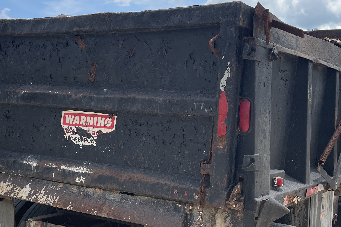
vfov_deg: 25.2
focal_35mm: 53
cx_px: 188
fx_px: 502
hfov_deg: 37.5
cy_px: 175
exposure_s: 1/3205
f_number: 1.6
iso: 32
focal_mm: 4.2
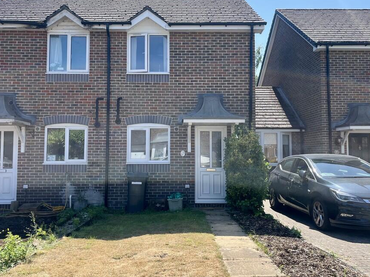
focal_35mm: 31
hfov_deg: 58.4
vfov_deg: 45.4
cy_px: 132
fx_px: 331
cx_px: 182
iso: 50
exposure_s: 1/1389
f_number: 1.6
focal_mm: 5.1
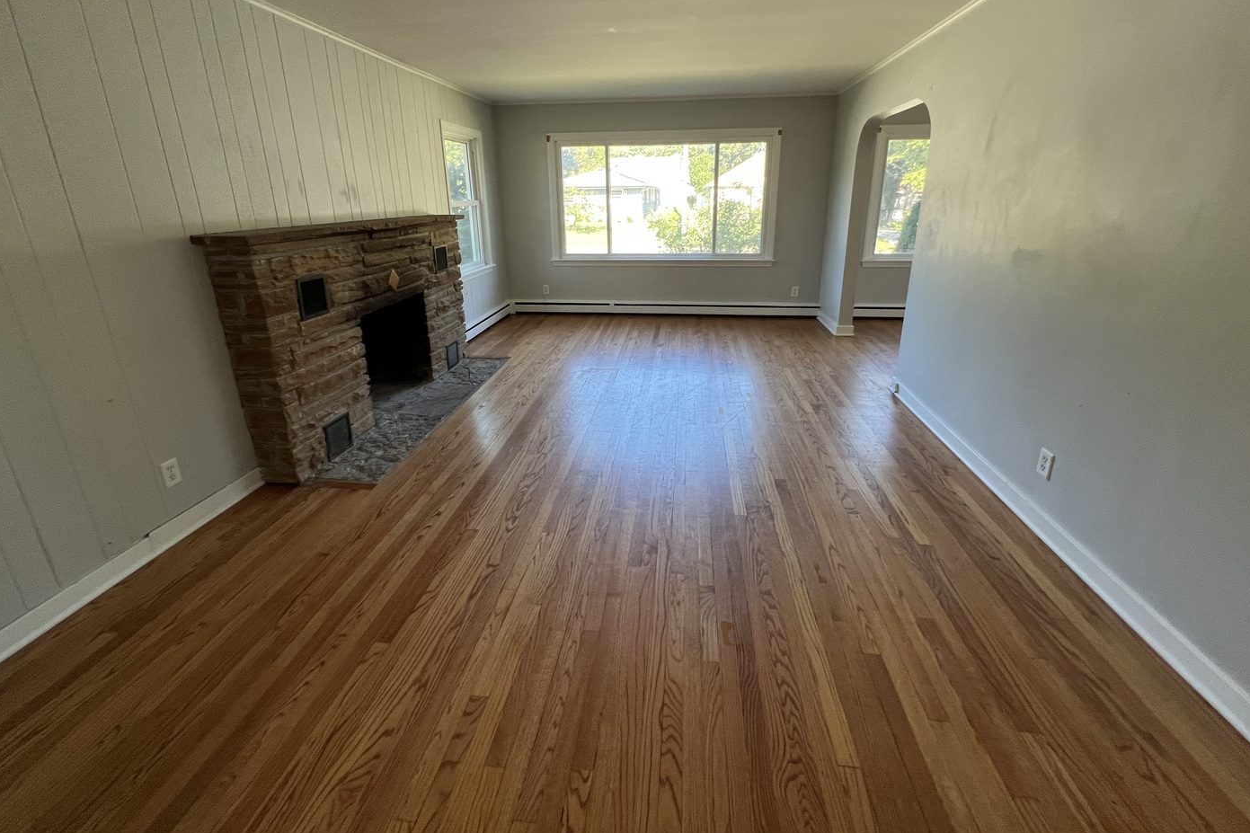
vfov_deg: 80.6
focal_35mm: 14
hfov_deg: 104.3
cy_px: 353
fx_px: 486
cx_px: 628
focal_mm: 1.57
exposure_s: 1/120
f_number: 1.8
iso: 125
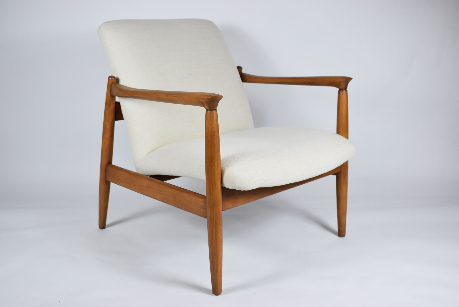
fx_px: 517
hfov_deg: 47.9
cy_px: 154
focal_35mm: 40
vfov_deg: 33.1
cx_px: 230
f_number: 5.6
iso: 800
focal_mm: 27
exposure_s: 1/125
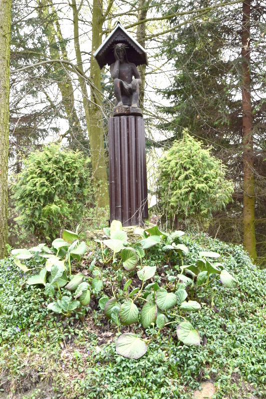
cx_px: 133
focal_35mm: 36
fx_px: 400
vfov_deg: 53.2
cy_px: 200
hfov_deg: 36.8
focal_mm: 24
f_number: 8
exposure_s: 1/80
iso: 400
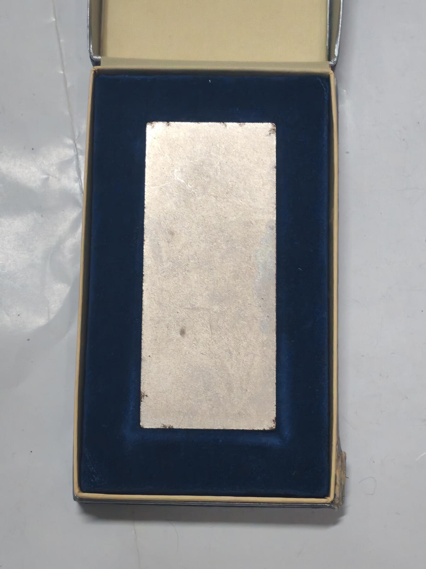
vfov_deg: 28.6
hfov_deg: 21.6
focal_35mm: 68
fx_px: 1116
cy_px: 284
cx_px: 213
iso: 640
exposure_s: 1/33
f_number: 1.95
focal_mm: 5.52
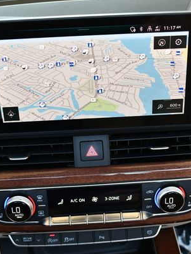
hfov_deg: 26.5
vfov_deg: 34.9
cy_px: 124
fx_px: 405
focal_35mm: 55
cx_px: 94
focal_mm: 18
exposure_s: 1/250
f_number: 3.5
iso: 500
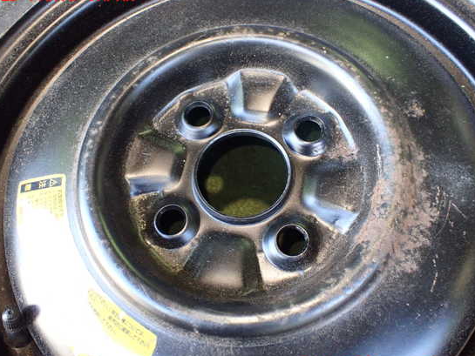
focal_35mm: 33
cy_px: 180
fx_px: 453
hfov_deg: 55.3
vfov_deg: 43.0
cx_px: 238
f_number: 2.3
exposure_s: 1/125
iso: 800
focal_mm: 5.4
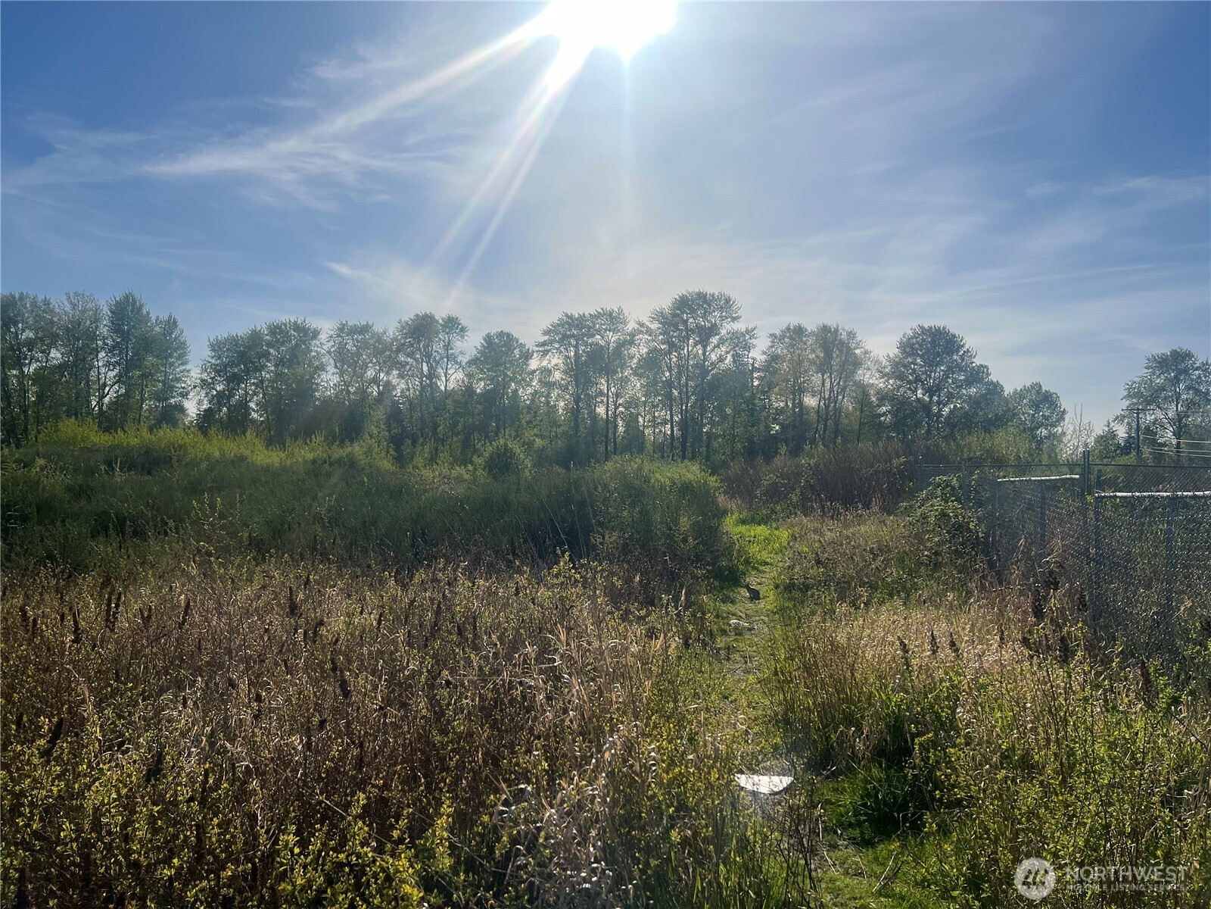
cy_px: 454
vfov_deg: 53.1
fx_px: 910
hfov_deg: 67.3
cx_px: 606
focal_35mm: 26
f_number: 1.5
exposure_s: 1/12658
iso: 50
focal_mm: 5.7
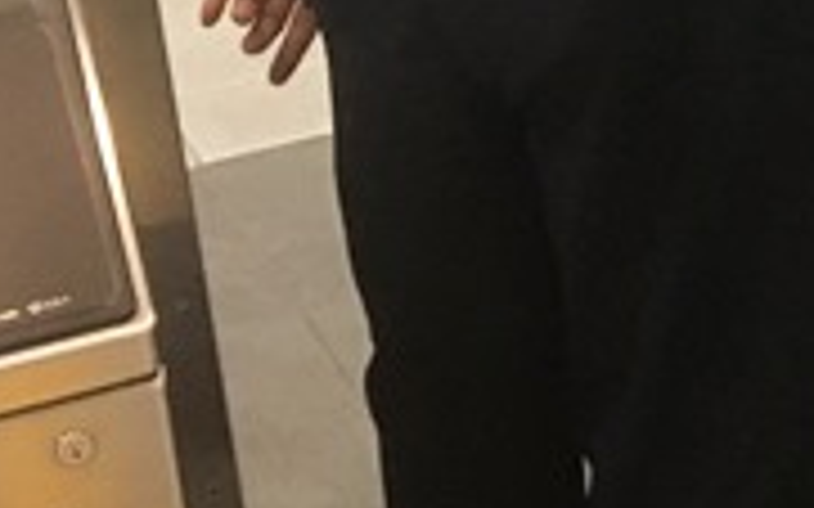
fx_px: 3038
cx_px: 1426
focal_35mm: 137
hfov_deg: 13.8
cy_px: -205
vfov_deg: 9.4
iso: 200
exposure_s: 1/24
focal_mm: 4.15
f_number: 2.2
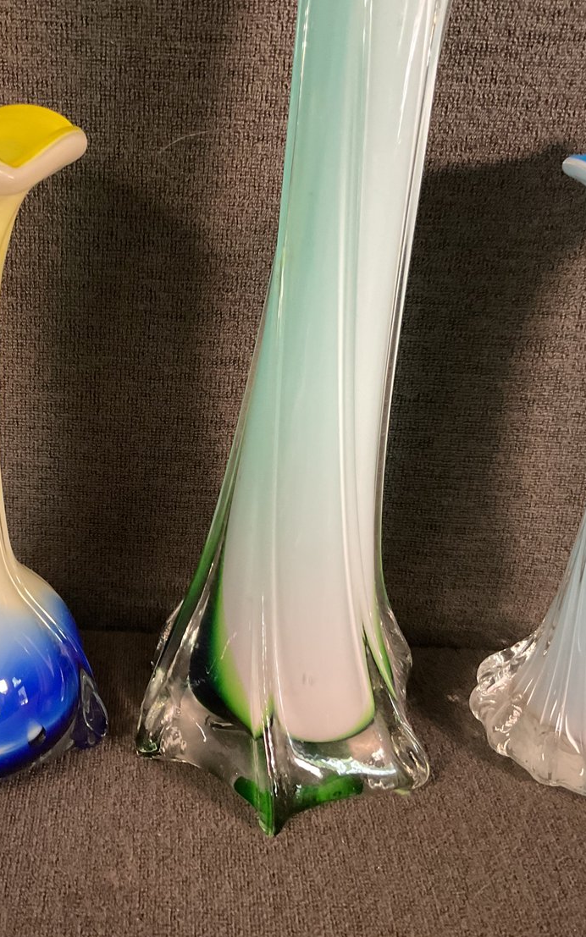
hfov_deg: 29.9
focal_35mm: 42
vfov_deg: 47.2
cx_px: 120
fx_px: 1073
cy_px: 467
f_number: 1.8
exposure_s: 1/40
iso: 250
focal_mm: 3
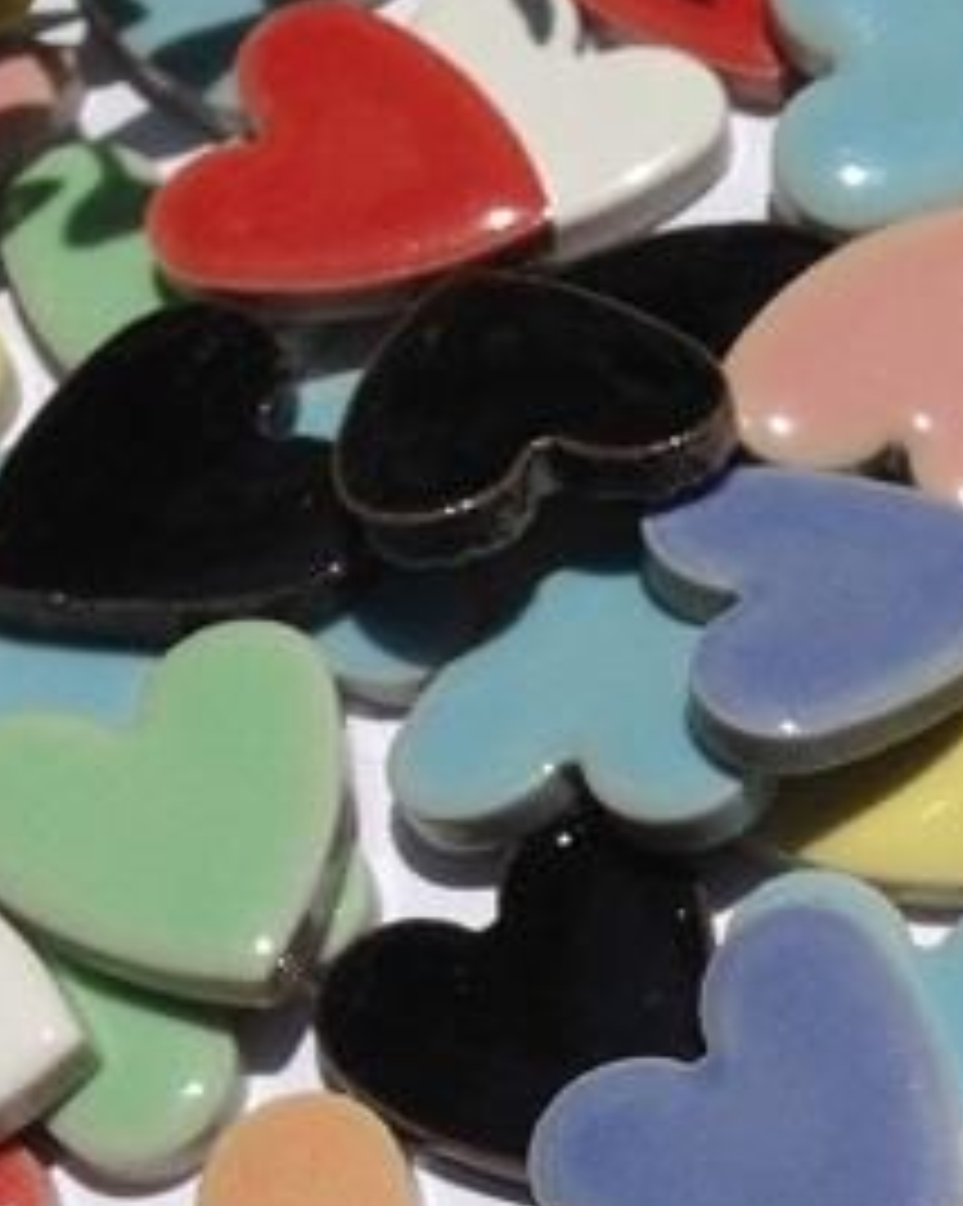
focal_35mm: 77
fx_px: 2746
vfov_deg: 24.3
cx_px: 1102
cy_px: 981
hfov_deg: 19.0
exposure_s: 1/6803
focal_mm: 4.12
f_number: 2.4
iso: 50
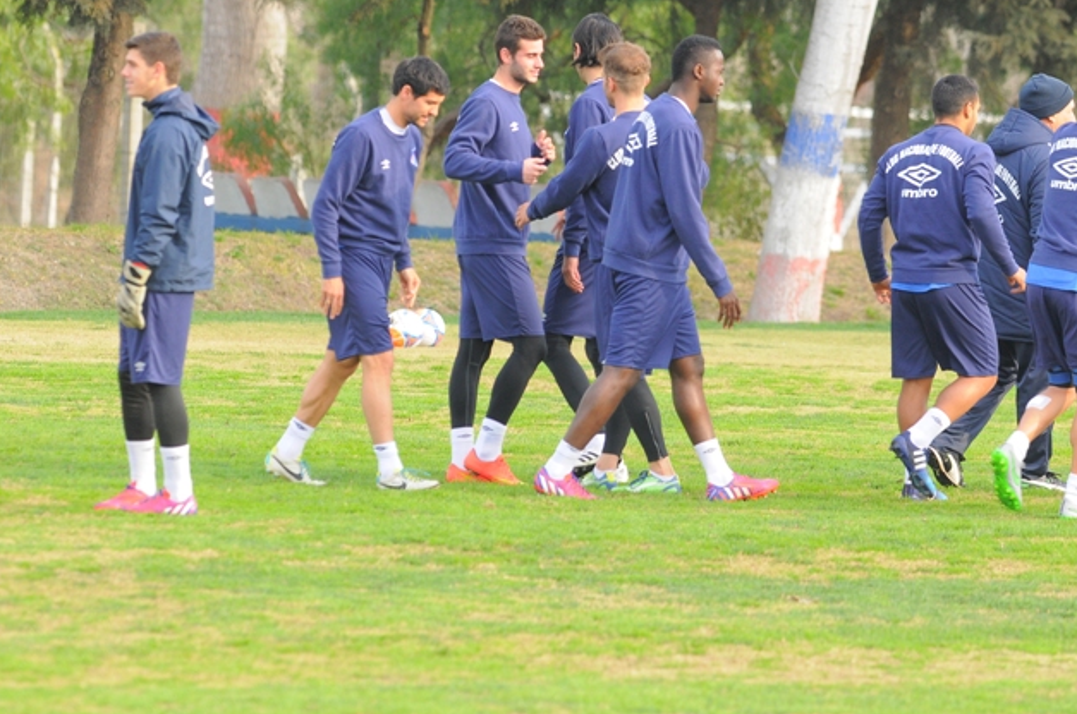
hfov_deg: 3.6
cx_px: 558
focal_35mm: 574
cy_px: 282
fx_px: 17146
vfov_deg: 2.4
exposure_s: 1/320
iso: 500
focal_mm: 300
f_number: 5.6
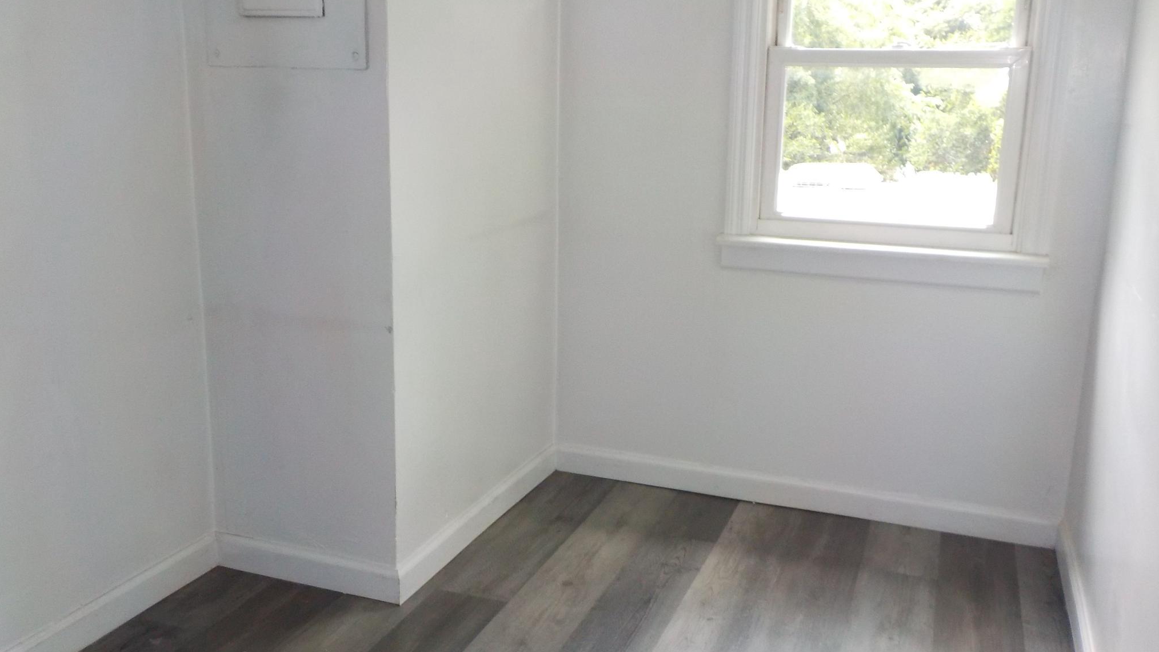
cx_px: 582
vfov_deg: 35.6
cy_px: 334
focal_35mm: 33
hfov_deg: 59.5
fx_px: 1014
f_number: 3.3
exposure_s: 1/30
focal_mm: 4.1
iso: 220
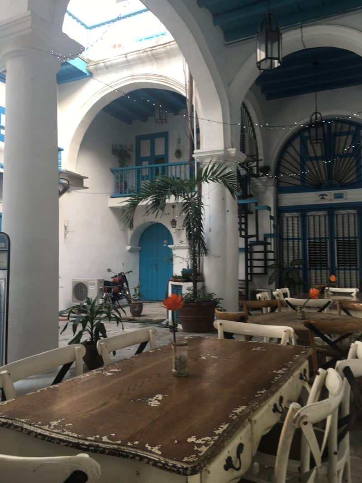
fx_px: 404
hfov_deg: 48.2
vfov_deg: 61.7
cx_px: 181
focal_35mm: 29
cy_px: 242
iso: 25
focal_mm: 4.15
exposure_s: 1/60
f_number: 2.2
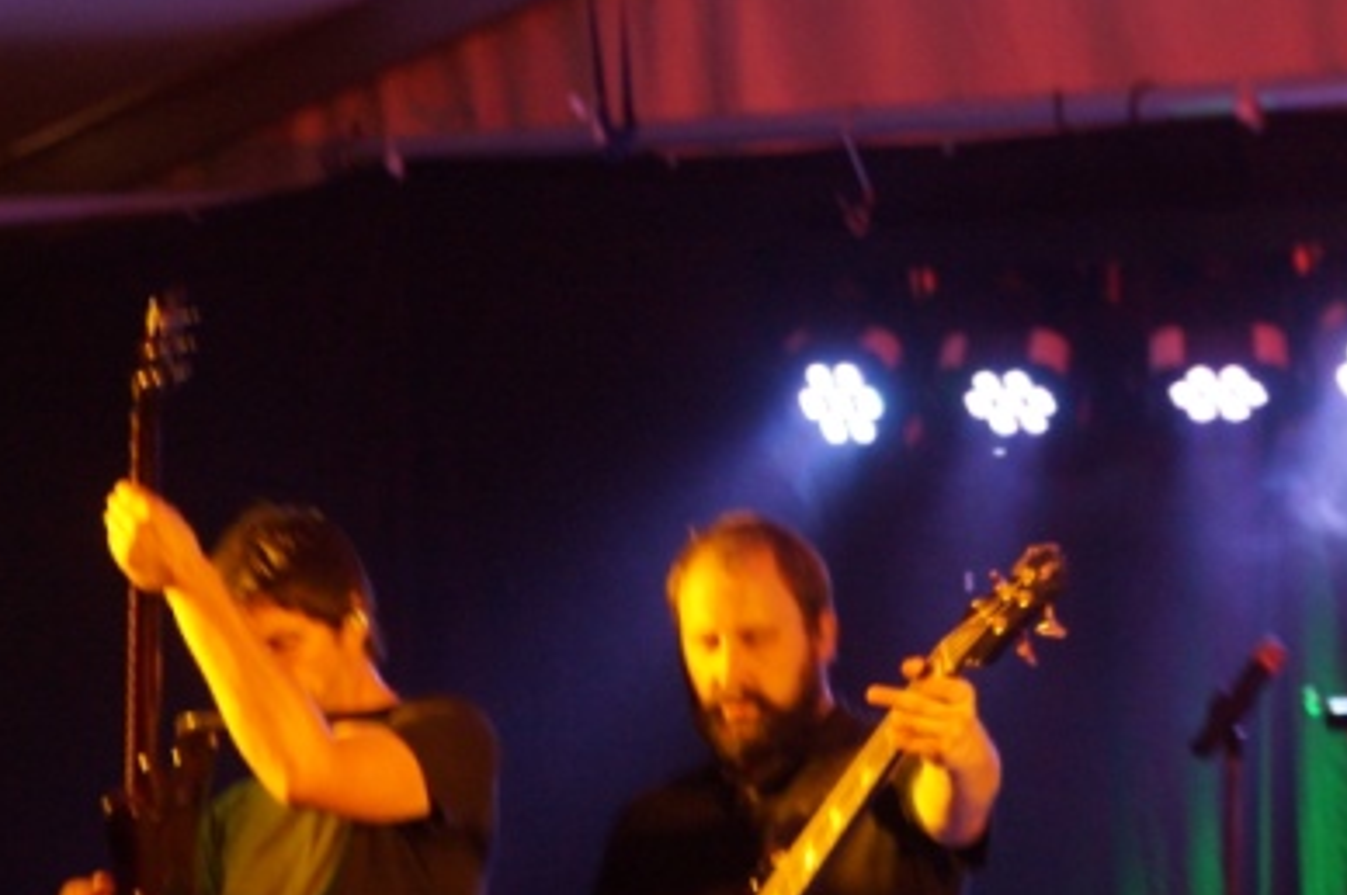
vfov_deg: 6.1
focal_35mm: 225
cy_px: 486
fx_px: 8411
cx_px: 576
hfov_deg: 9.2
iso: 3200
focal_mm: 130
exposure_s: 1/40
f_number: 5.6
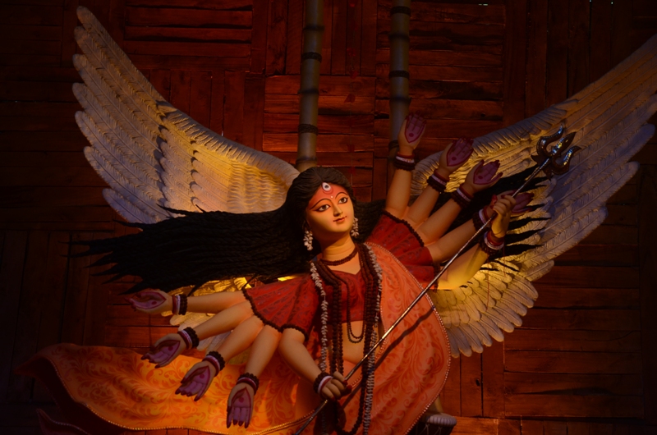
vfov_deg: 14.6
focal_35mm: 93
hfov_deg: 22.0
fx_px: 1694
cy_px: 218
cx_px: 328
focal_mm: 62
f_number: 5.3
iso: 500
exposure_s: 1/30
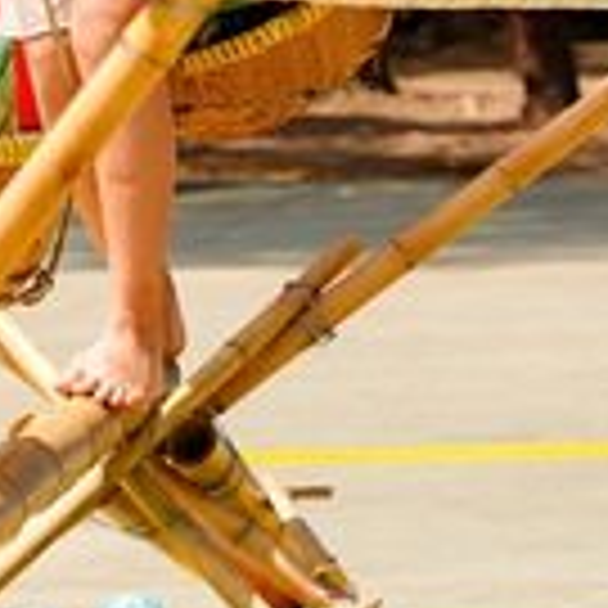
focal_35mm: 321
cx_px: -243
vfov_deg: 5.4
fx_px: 6379
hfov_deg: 5.4
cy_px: -358
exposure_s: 1/500
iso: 100
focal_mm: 70
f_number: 4.5
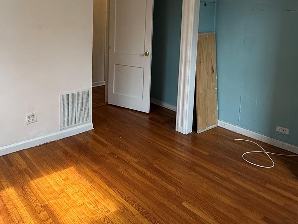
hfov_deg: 58.7
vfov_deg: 44.8
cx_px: 102
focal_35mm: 30
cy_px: 49
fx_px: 258
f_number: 2.2
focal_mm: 2.22
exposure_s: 1/120
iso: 100
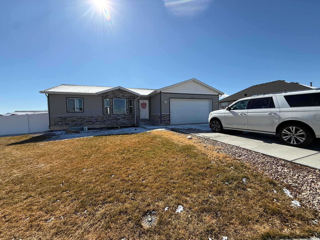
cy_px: 120
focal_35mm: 14
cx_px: 160
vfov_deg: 85.7
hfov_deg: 102.1
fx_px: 129
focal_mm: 2.22
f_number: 2.2
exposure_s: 1/2506
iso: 50
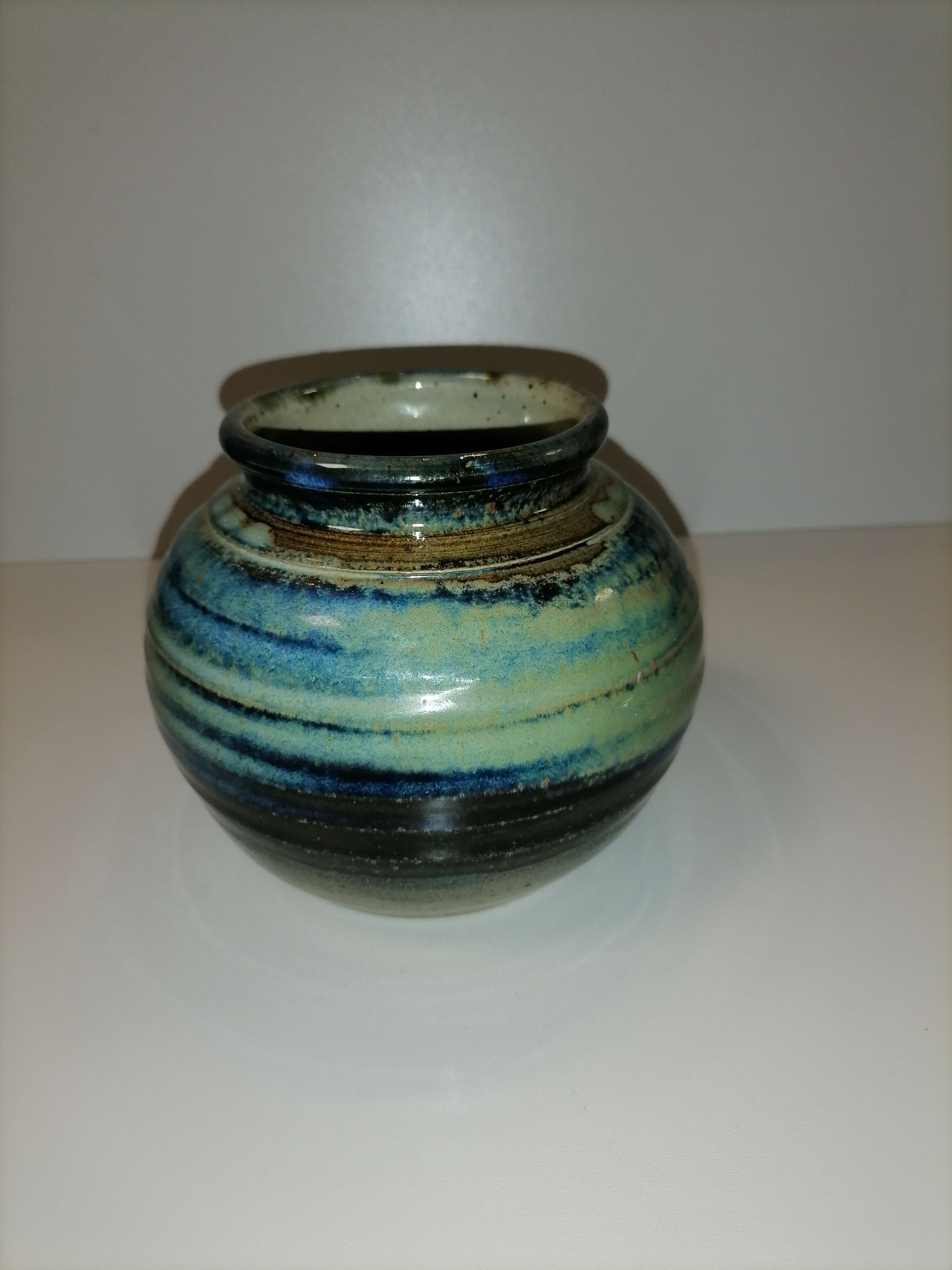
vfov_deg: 67.3
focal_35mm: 26
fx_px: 953
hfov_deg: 53.1
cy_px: 635
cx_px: 476
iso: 80
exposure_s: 1/100
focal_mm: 5.4
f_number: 1.8
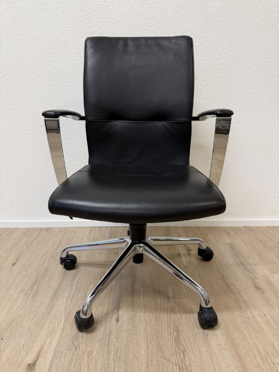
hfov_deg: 56.8
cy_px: 186
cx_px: 140
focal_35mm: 24
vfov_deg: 71.6
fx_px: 258
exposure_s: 1/100
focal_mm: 6.8
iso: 200
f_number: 1.8
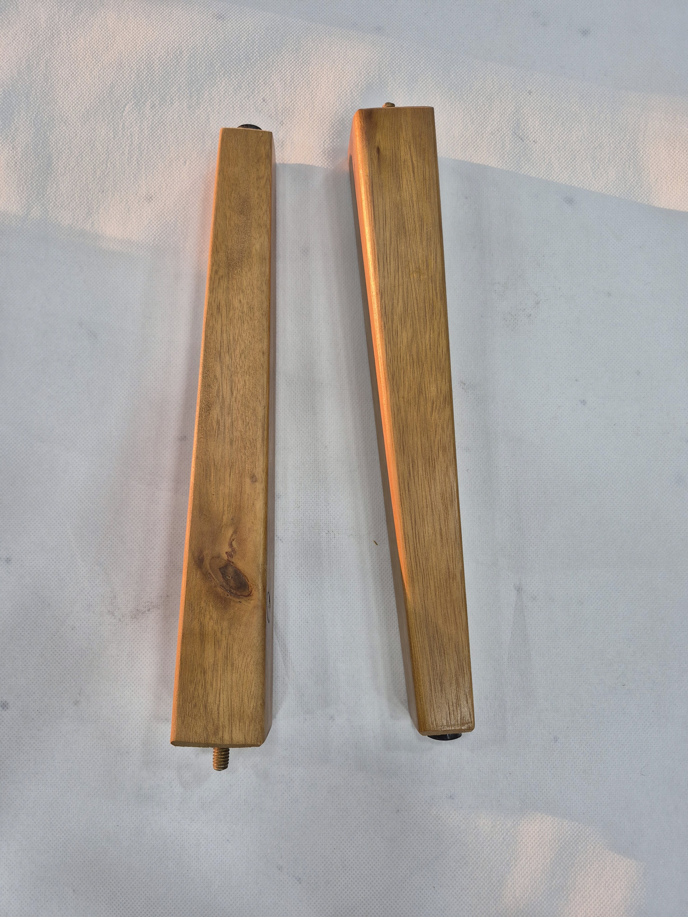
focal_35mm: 23
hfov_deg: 58.9
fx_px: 610
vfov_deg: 73.9
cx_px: 344
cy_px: 458
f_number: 1.8
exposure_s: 1/180
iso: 200
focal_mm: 5.4
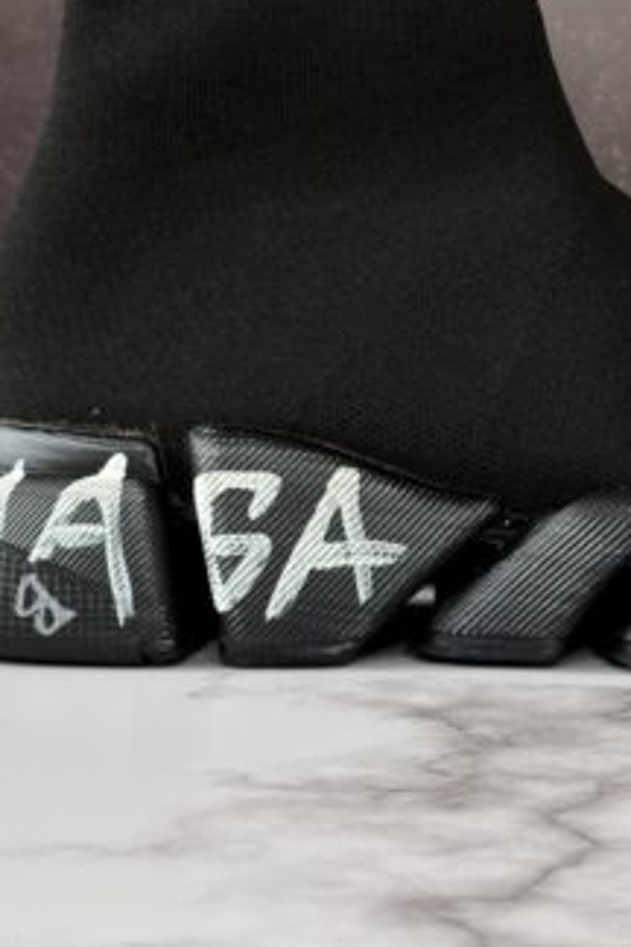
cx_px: 540
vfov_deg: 22.5
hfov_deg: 15.1
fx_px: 2366
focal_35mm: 90
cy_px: 286
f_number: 1.78
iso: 125
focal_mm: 6.76
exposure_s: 1/71
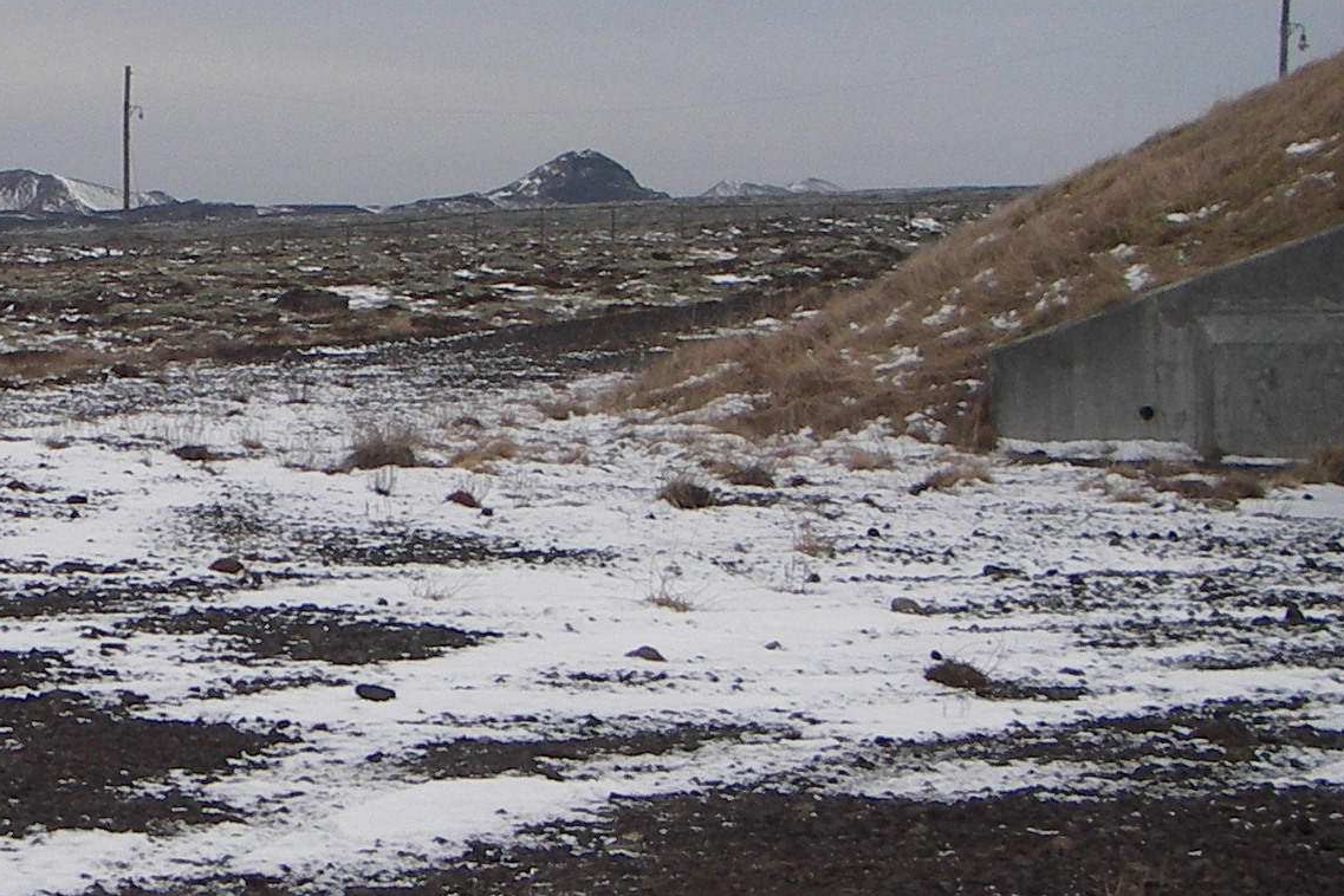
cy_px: 405
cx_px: 46
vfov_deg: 15.4
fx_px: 3322
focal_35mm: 89
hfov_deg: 22.1
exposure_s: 1/40
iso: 50
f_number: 3.3
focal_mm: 6.3
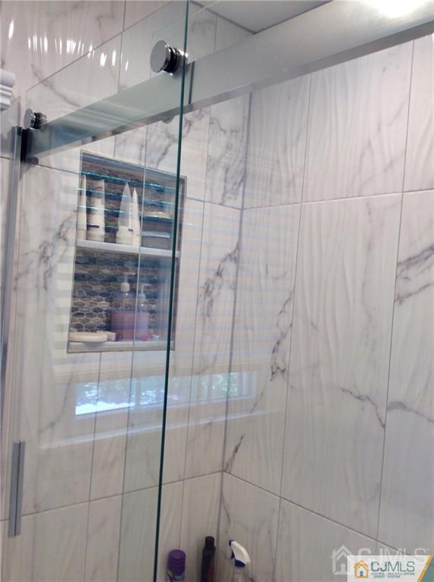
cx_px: 217
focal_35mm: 32
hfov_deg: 44.0
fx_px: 537
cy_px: 291
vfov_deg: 56.9
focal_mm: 3.3
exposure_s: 1/30
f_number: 2.4
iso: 32
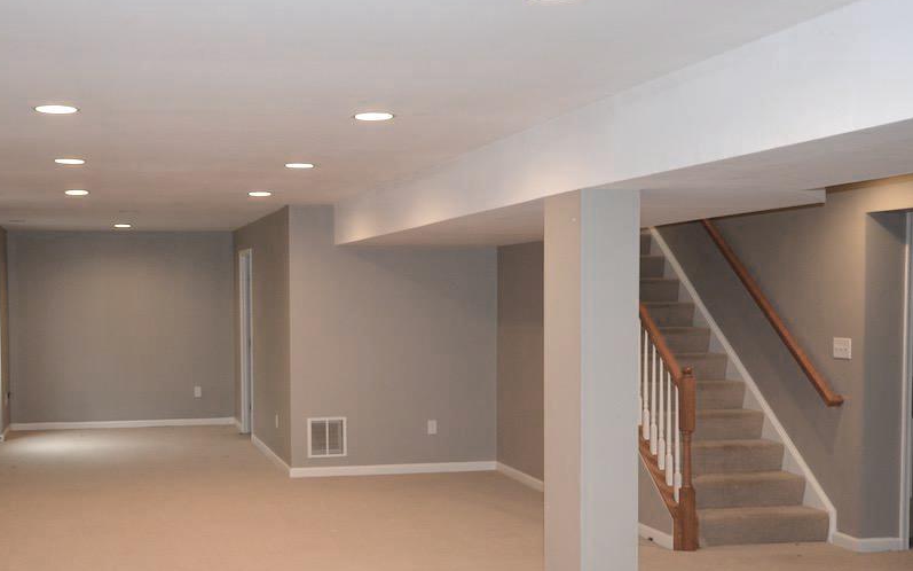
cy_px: 363
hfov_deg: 40.7
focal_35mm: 49
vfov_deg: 26.2
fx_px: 1219
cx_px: 321
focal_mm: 20
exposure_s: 1/60
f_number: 3.5
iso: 720
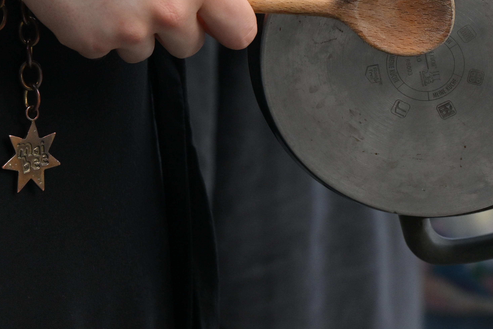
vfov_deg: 2.4
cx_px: 486
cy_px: -109
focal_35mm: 561
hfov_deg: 3.7
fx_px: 7682
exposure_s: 1/500
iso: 1000
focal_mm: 200
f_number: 8
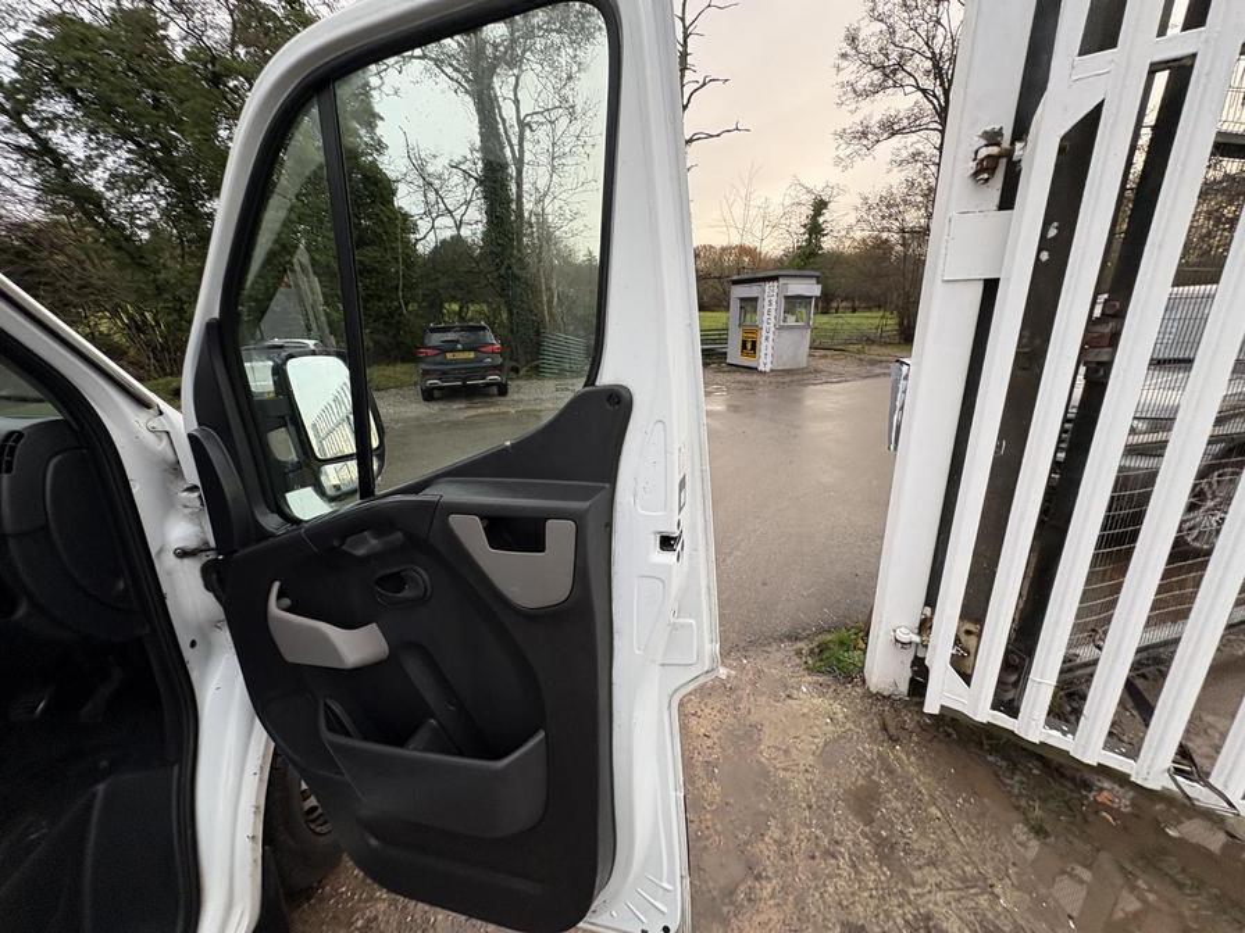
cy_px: 466
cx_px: 622
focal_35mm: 14
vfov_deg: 85.7
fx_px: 504
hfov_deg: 102.1
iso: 100
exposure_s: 1/99
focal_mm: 2.22
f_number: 2.2
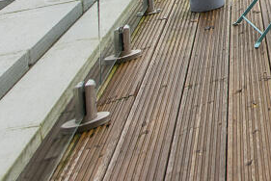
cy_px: -137
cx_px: 484
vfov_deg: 20.0
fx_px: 384
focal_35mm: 51
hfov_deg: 22.5
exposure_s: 1/125
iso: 500
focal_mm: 14
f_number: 5.6
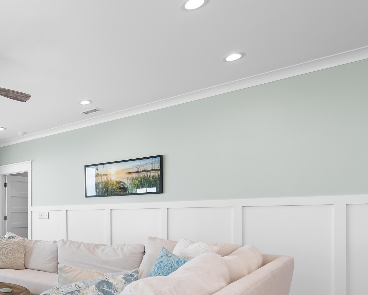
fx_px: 305
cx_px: 9
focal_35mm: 28
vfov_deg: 49.2
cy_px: 226
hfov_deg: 51.3
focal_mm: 10
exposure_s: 1/20
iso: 100
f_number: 4.5
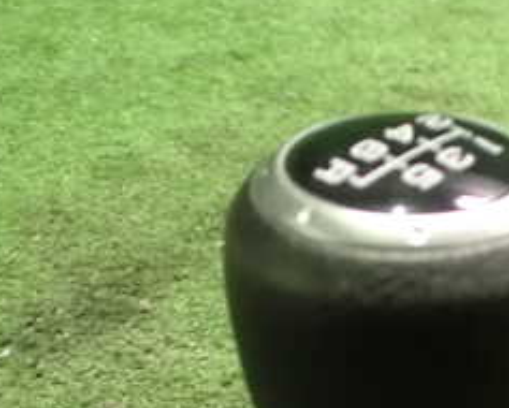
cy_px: 404
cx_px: 440
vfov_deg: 20.1
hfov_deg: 25.1
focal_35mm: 74
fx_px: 1116
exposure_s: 1/25
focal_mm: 5.4
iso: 1600
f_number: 2.3
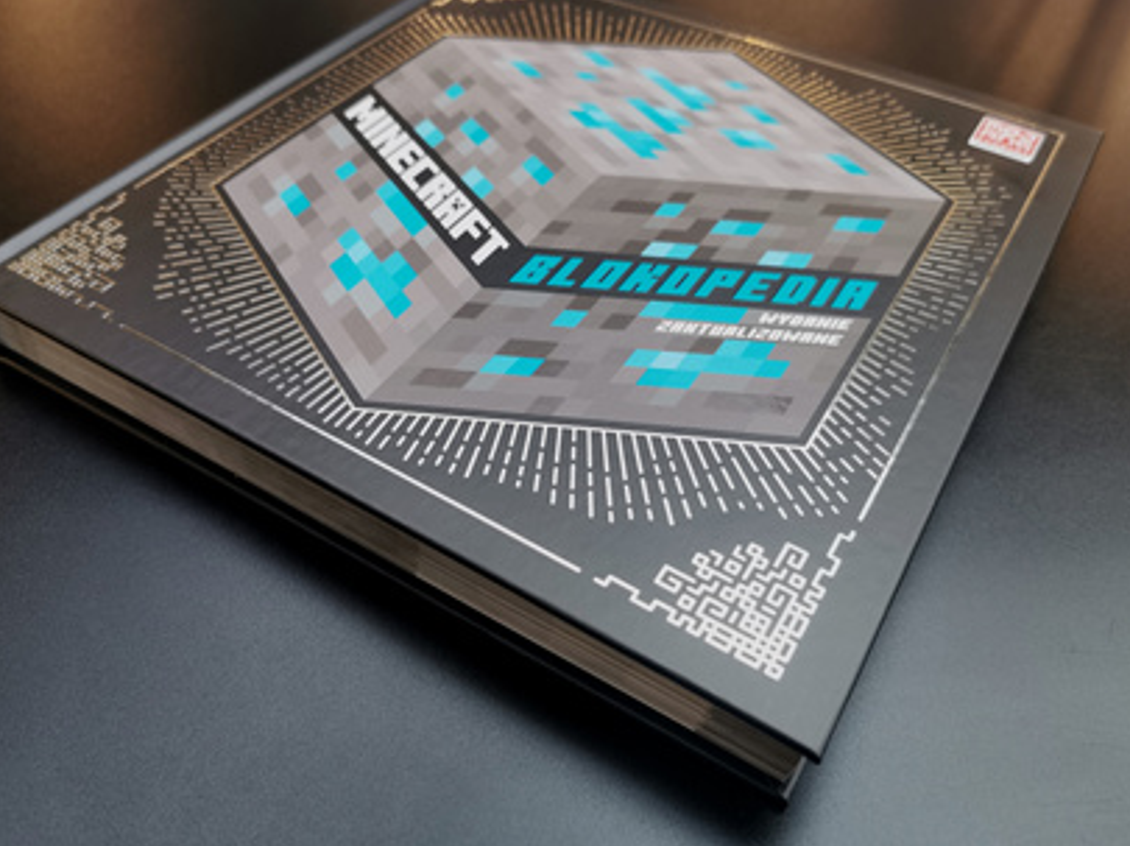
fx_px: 978
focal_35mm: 30
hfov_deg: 60.0
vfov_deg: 46.7
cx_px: 550
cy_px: 401
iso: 250
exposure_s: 1/50
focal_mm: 5.56
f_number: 1.6
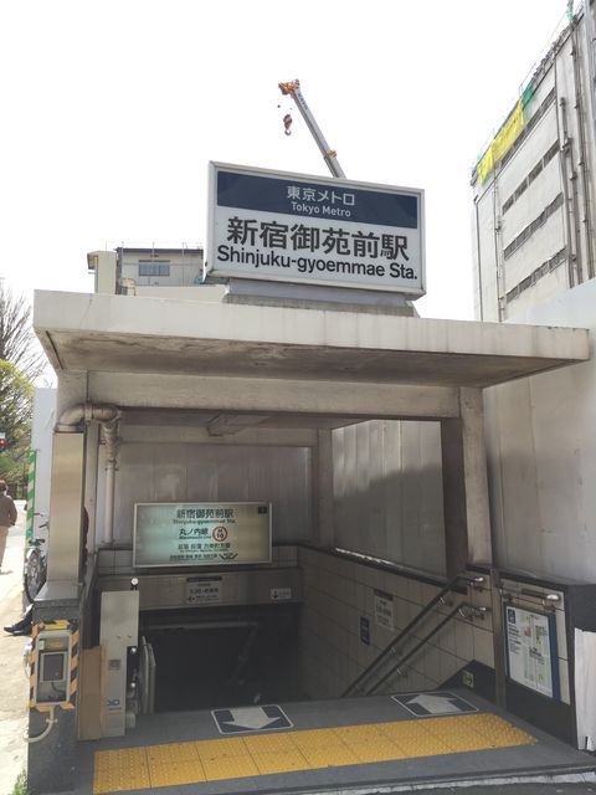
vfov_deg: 61.7
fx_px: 666
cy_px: 398
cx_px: 298
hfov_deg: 48.2
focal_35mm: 29
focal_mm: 4.15
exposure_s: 1/648
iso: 32
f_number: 2.2
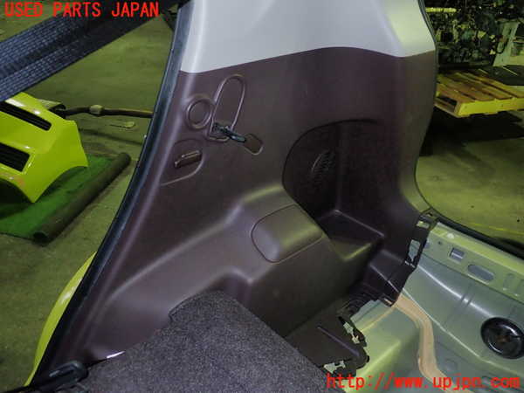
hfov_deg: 60.0
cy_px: 196
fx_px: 454
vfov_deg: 46.8
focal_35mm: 30
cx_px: 262
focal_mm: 5.5
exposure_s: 1/30
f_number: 2.3
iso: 200
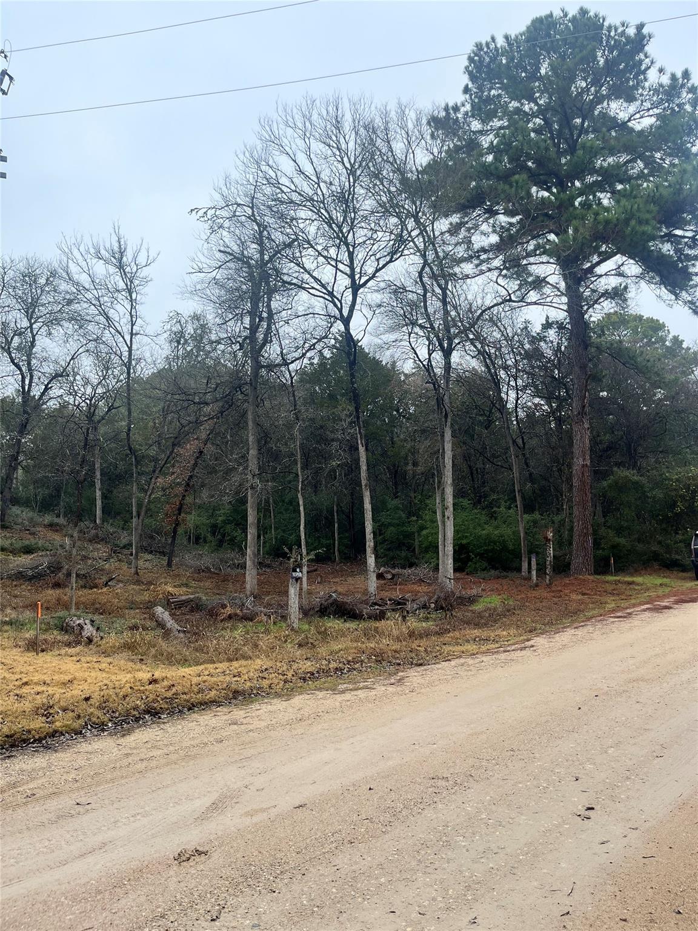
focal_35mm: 26
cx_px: 349
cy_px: 466
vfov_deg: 67.3
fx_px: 699
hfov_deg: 53.1
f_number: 1.6
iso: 50
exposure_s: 1/1748
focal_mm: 5.1
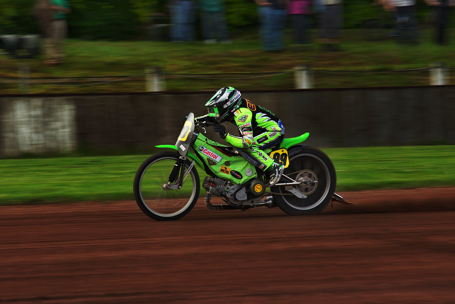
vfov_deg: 6.8
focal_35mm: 202
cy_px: 152
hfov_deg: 10.2
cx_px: 228
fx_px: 2559
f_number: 4.5
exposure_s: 1/320
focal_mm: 135
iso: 200
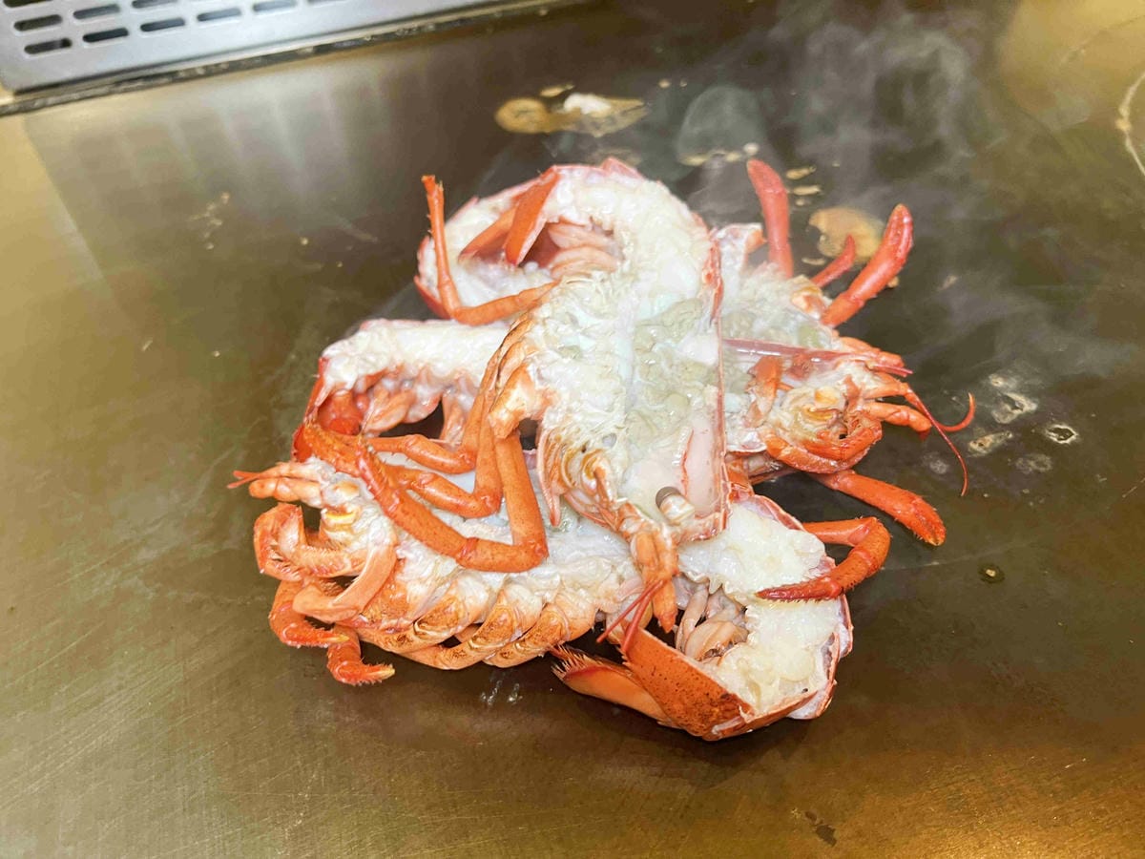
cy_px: 430
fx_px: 860
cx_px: 572
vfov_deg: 53.1
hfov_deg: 67.3
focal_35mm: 26
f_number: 1.5
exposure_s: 1/60
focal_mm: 5.7
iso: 100
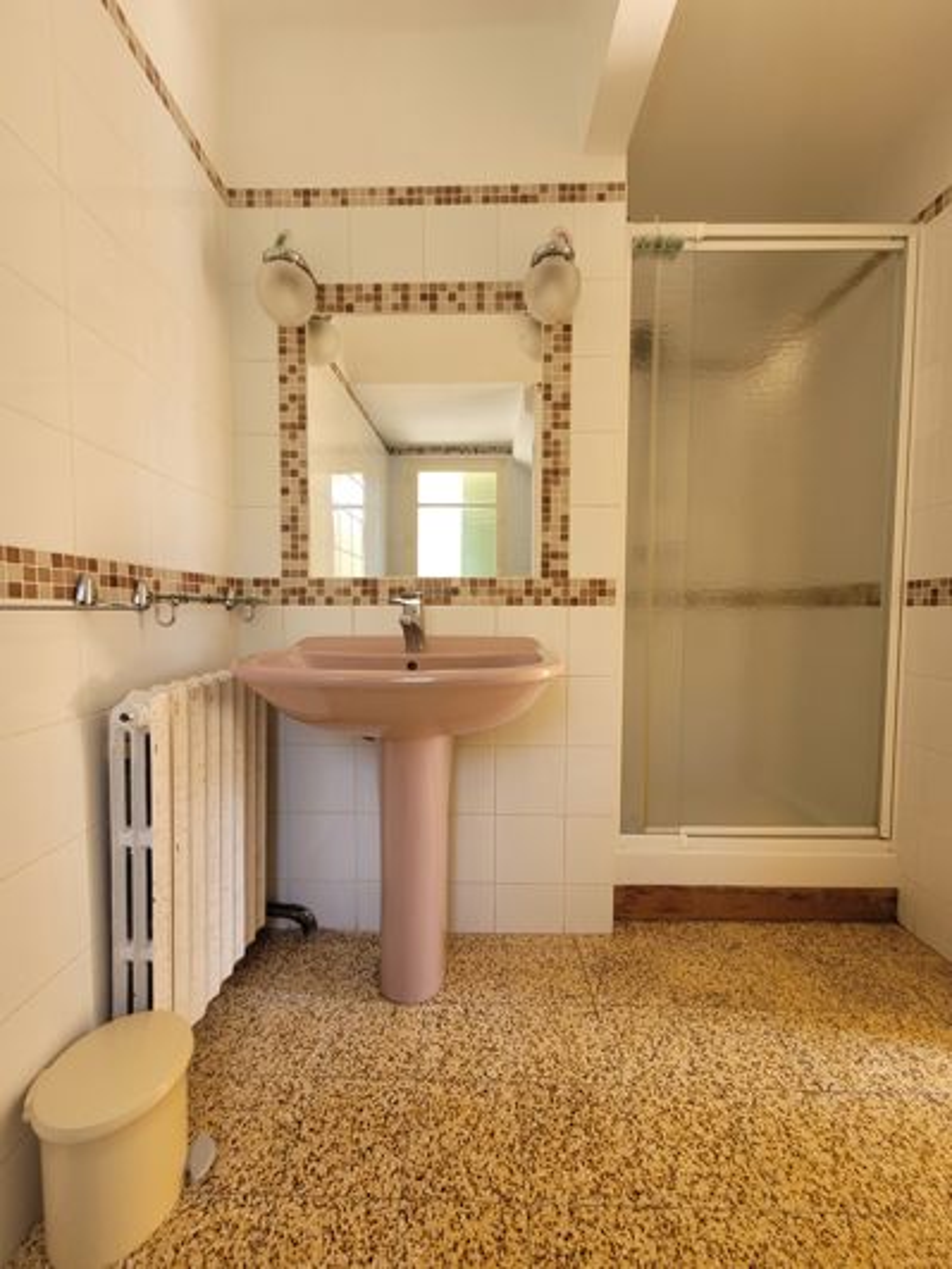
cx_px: 476
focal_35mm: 13
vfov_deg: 106.2
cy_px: 634
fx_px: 477
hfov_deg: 89.9
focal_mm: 1.74
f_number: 2.2
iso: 100
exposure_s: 1/50
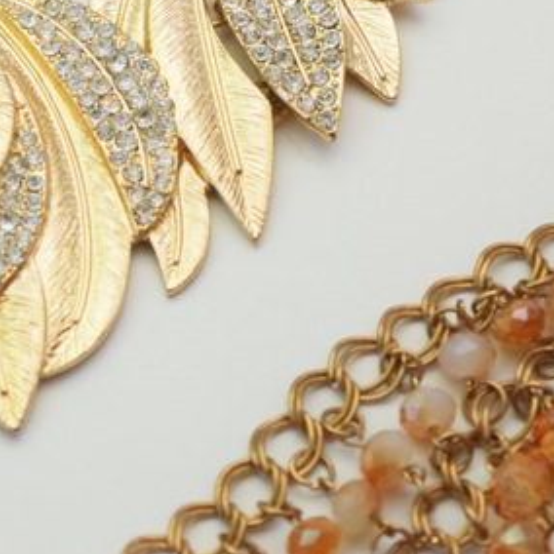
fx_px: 4463
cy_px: -93
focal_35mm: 246
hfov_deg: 7.1
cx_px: -57
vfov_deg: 7.1
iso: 900
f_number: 5.6
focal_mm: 55
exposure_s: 1/60
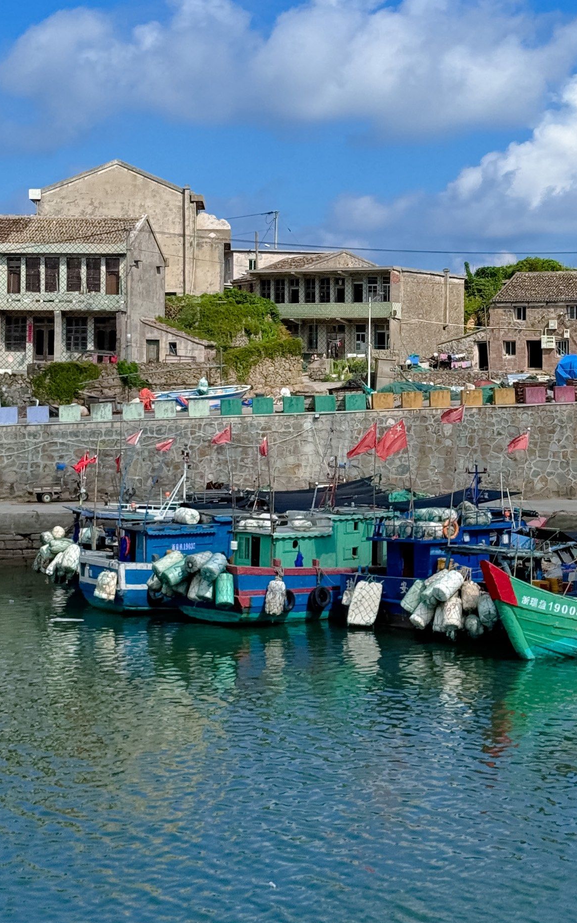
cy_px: 290
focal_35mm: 75
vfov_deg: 27.3
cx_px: 388
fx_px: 1886
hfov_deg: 17.3
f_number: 1.8
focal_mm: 6.76
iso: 64
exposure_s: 1/5400
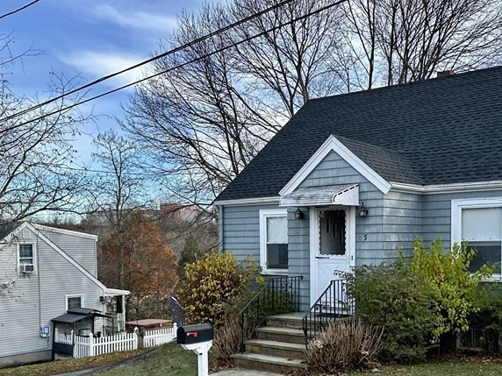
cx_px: 290
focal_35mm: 43
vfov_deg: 33.0
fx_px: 624
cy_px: 275
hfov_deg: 43.7
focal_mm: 6.86
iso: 80
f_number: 1.78
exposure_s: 1/1692
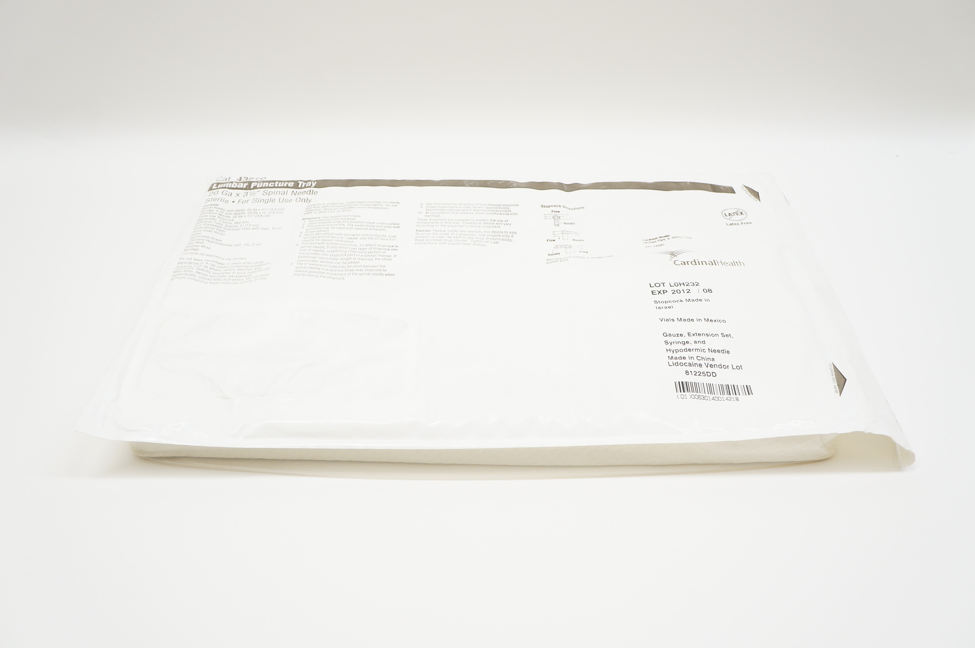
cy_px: 324
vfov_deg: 47.8
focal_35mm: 27
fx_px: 730
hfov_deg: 67.4
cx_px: 488
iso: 400
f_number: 6.3
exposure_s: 1/50
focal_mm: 18
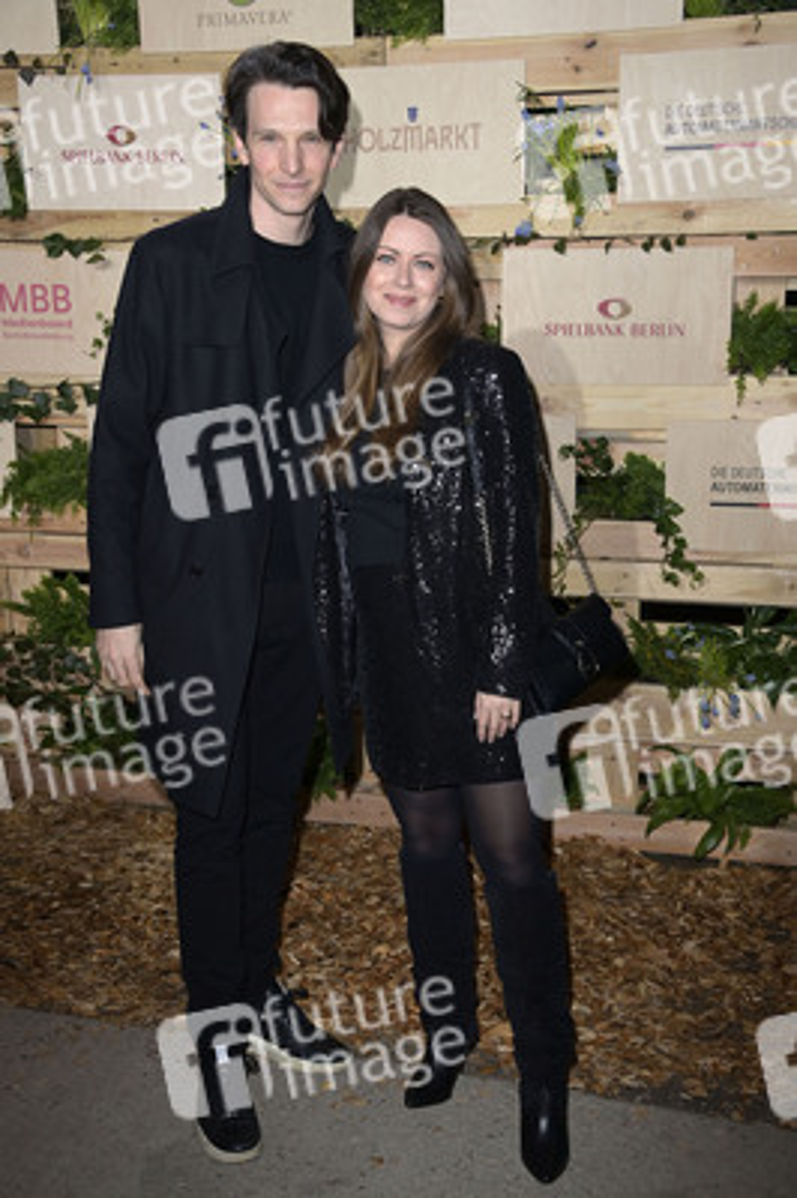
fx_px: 1597
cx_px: 398
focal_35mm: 48
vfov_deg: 41.1
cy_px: 599
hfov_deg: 28.0
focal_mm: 48
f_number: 5.6
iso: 640
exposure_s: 1/250
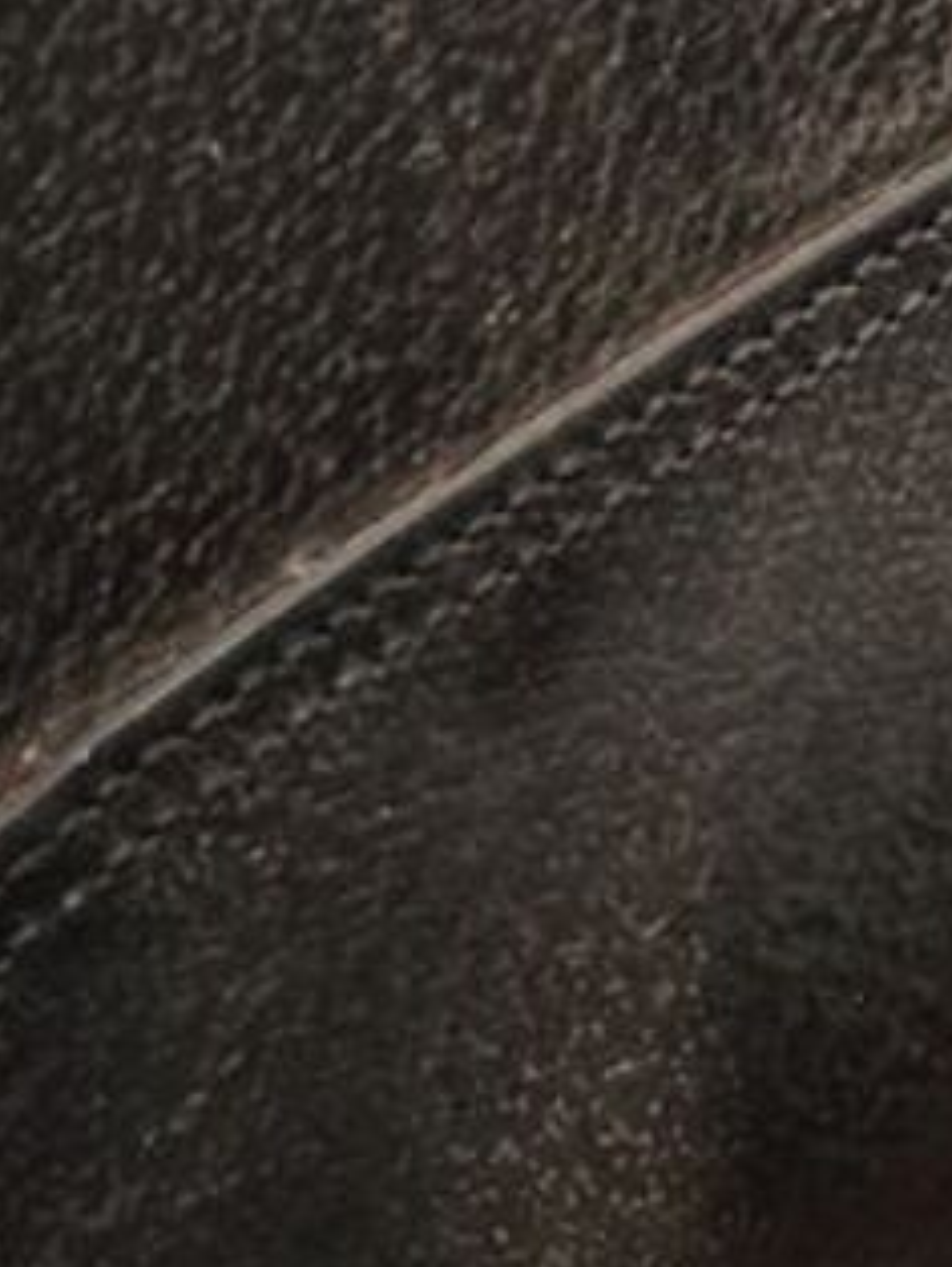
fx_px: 4504
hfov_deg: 11.7
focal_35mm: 123
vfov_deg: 16.0
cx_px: 1331
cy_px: 490
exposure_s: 1/14.3
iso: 2176
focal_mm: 4.75
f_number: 1.8
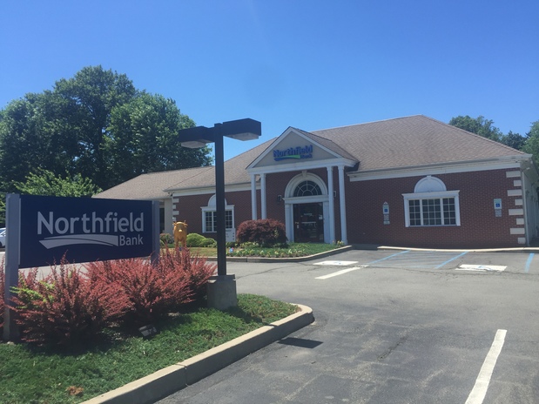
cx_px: 270
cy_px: 202
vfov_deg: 48.2
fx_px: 451
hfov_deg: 61.7
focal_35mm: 29
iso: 32
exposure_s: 1/1364
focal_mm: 4.15
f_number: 2.2
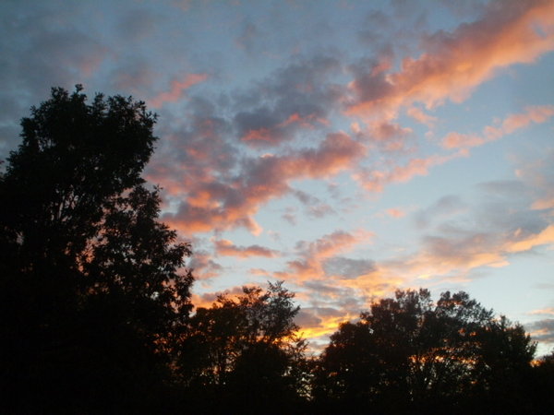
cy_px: 208
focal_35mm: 36
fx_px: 576
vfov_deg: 39.7
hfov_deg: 51.4
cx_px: 277
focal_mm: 6.3
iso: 200
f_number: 5.6
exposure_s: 1/60
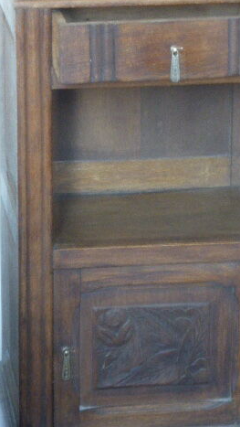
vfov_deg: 10.8
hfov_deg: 6.1
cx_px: 170
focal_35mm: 200
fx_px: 2261
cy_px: 237
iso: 400
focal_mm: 21.8
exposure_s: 1/4
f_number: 5.4
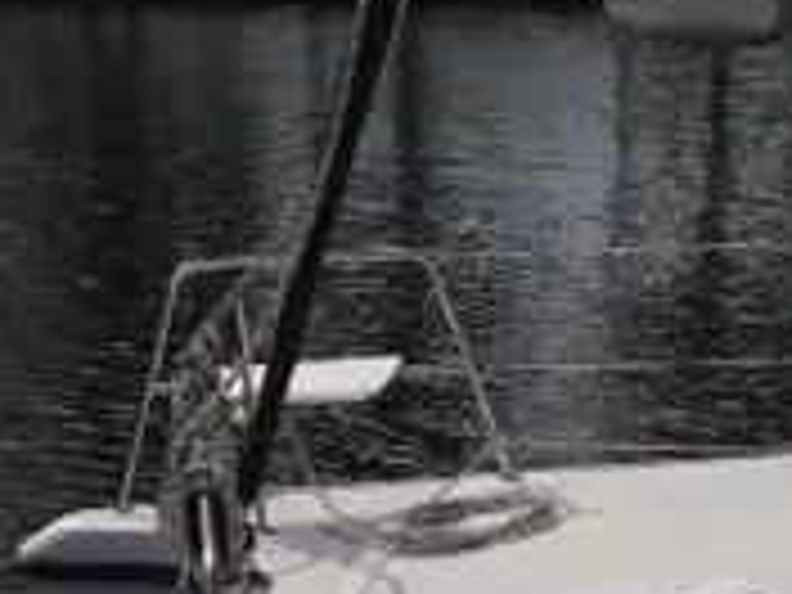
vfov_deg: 12.1
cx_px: 927
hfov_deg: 15.8
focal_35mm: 120
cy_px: 724
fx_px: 2746
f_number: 2.4
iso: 50
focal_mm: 4.12
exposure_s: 1/5435
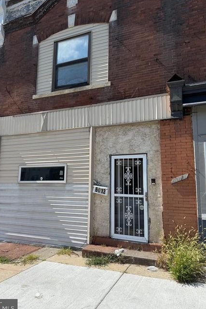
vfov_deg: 69.4
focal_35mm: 26
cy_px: 155
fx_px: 223
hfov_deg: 49.4
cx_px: 86
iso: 80
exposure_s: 1/4975
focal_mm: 6.76
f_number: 1.78
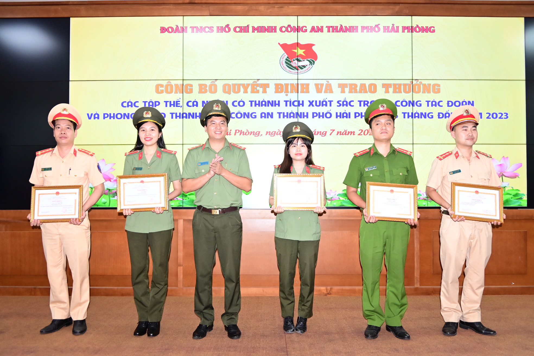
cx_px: 267
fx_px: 400
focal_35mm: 27
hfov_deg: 67.4
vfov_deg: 47.9
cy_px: 178
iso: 1250
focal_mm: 18
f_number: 3.5
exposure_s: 1/200
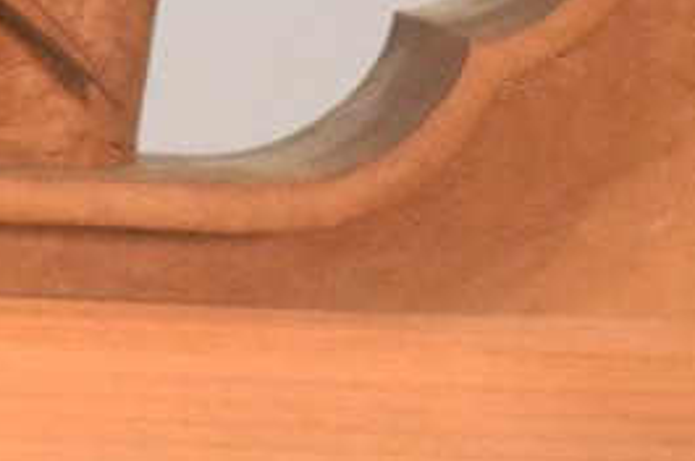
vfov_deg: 1.2
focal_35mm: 1137
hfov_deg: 1.8
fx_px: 21924
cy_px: -378
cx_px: -5
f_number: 6.3
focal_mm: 185
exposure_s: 1/125
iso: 4500
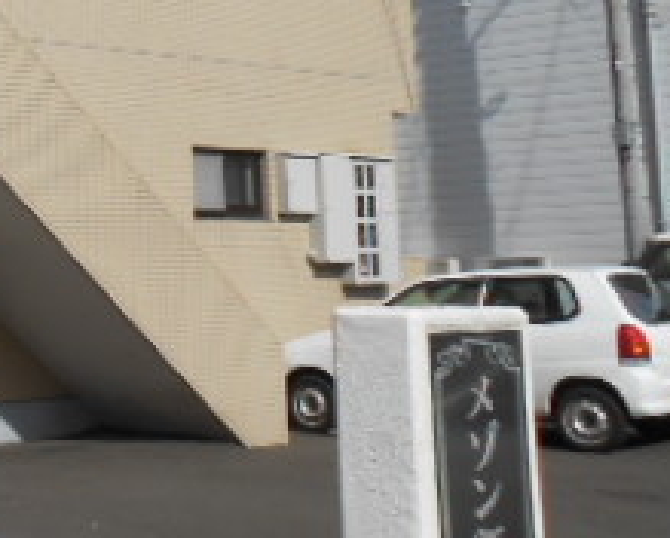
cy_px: 98
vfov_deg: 20.5
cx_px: -288
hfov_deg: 22.0
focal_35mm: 74
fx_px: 1470
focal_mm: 4.6
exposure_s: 1/1500
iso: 80
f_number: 3.5
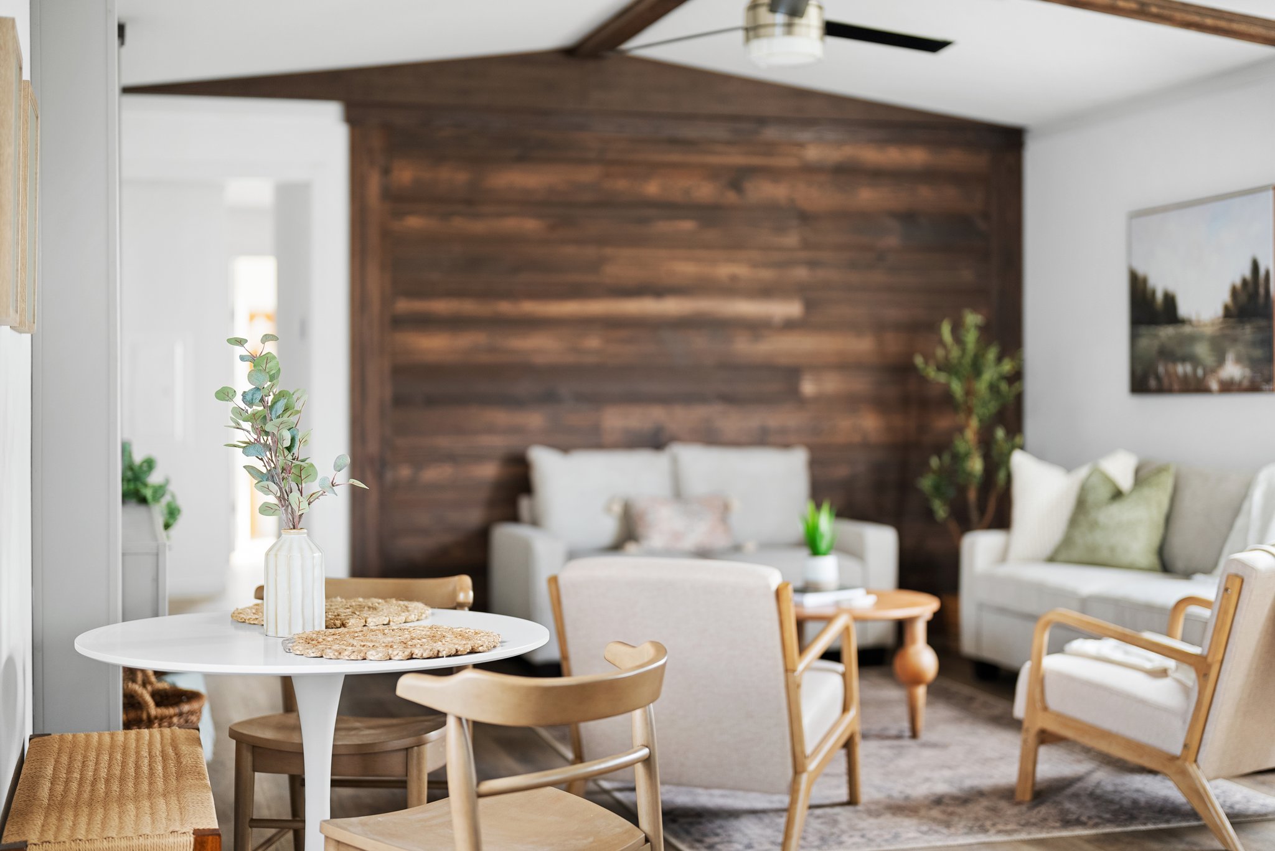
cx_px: 638
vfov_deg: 27.0
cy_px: 426
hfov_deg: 39.6
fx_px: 1771
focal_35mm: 50
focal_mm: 50
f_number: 1.2
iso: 320
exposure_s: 1/200
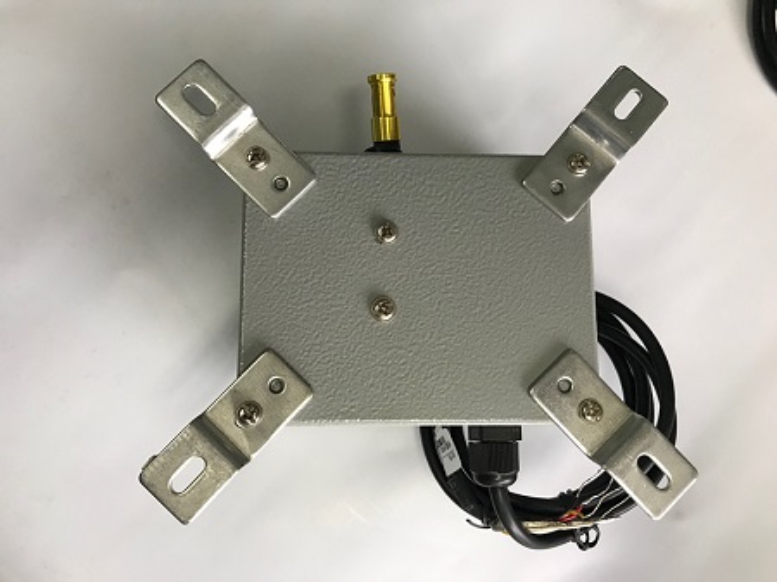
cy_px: 291
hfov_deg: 63.5
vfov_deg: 49.7
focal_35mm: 28
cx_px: 388
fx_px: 628
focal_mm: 3.99
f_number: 1.8
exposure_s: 1/33
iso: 32
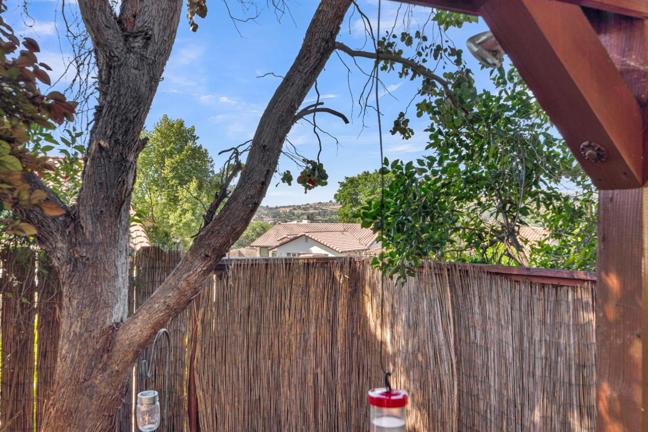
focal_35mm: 35
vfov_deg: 37.9
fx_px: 630
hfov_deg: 54.4
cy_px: 216
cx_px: 324
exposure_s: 1/30
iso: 200
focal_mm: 35
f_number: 8
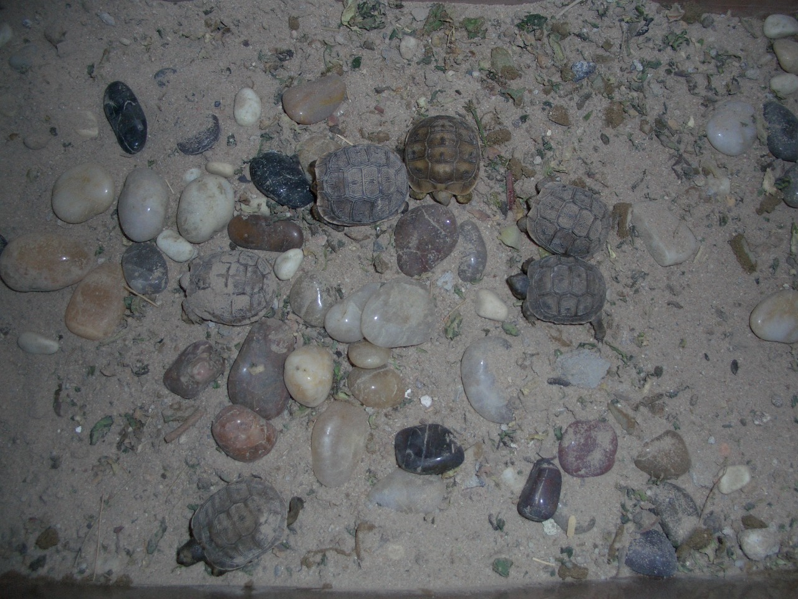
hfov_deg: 55.4
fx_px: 761
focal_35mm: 33
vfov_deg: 42.9
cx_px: 399
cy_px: 300
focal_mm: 7.1
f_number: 2.8
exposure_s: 1/60
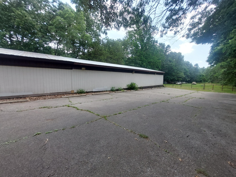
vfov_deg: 89.9
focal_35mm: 13
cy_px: 88
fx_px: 89
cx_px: 118
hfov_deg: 106.2
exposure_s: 1/327
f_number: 2.2
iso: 50
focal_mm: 1.74
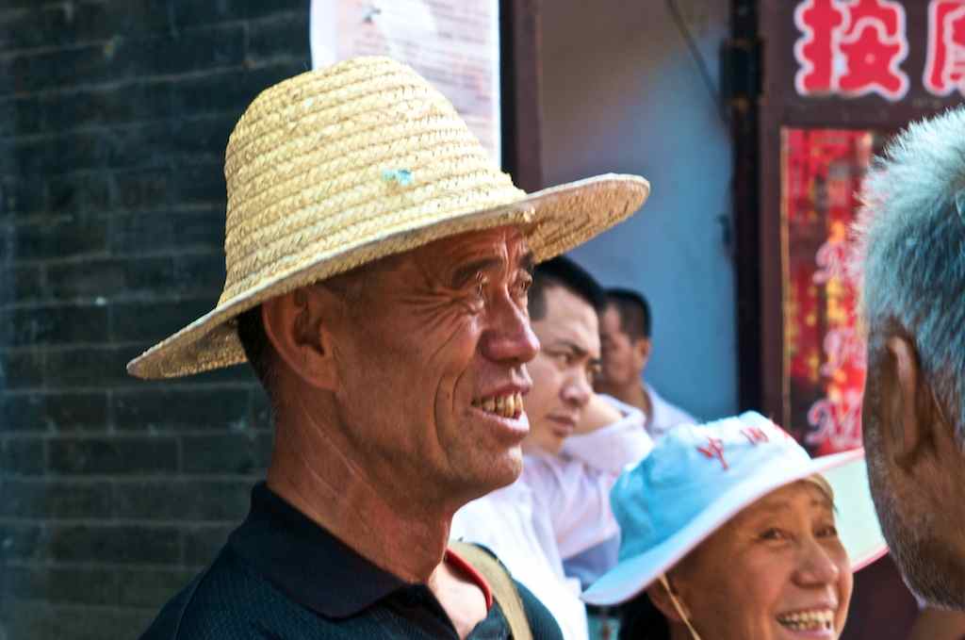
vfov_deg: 13.0
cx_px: 482
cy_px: 320
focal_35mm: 105
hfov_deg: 19.5
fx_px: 2810
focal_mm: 70
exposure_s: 1/80
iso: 400
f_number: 9
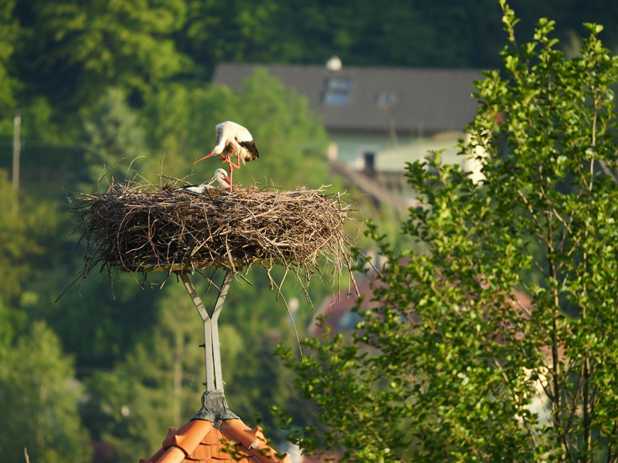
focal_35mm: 1000
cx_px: 309
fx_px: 17853
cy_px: 232
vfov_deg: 1.5
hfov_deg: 2.0
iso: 640
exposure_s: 1/640
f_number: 5.6
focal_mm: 500
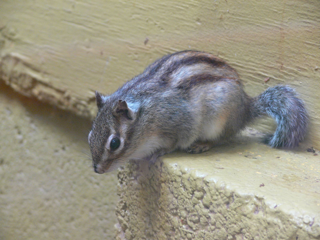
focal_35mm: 126
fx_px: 1165
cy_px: 120
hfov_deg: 15.6
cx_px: 160
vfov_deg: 11.8
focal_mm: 26.5
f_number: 3.6
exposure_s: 1/13
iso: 200
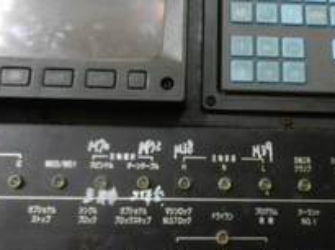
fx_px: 425
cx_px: 222
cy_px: 90
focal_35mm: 44
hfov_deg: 42.5
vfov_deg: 32.6
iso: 400
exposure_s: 1/4
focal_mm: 4.5
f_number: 3.5
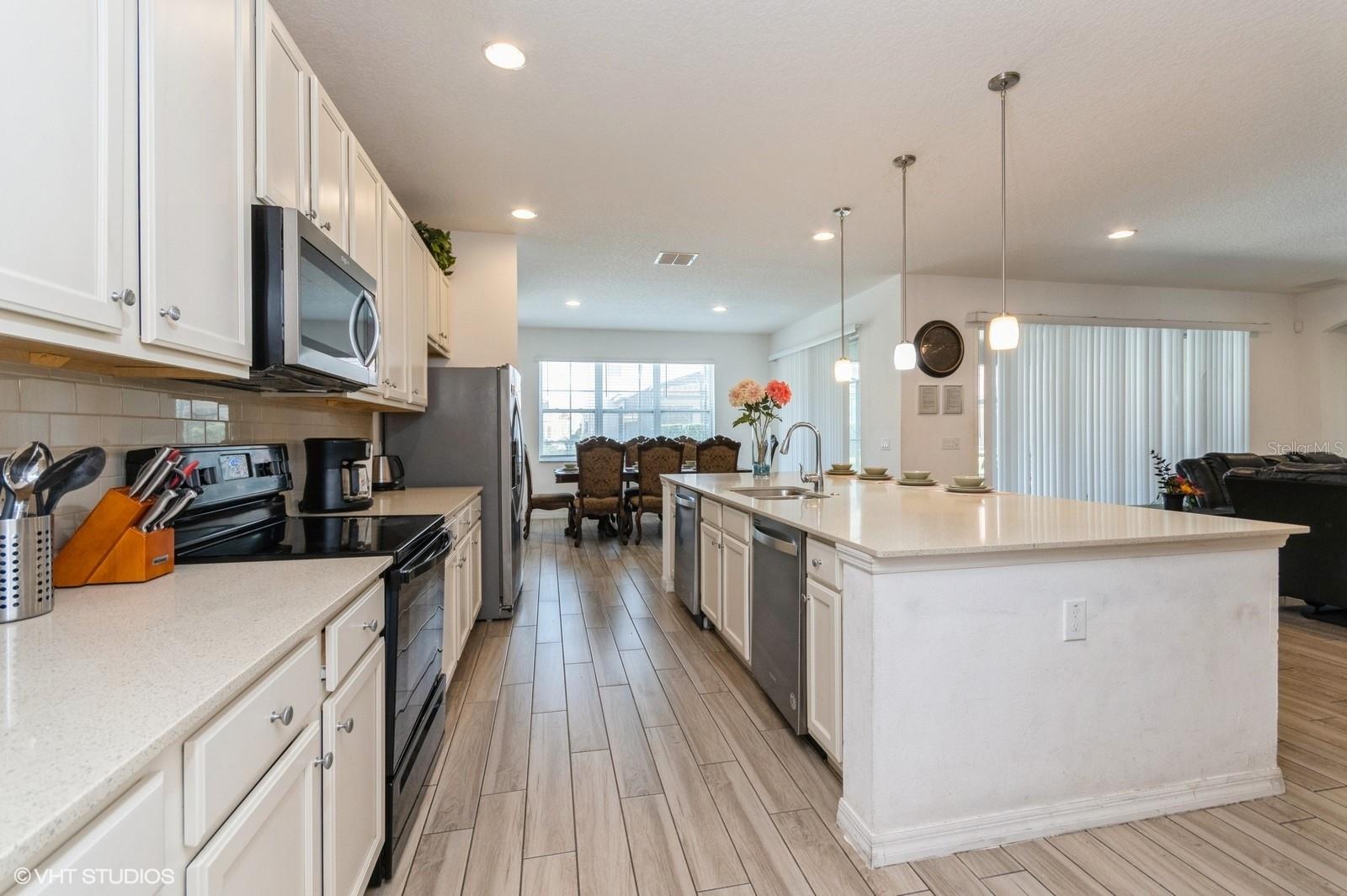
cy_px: 448
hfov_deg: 100.4
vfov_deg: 77.3
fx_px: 561
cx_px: 674
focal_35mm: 15
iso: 400
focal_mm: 10
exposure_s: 1/20
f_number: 9
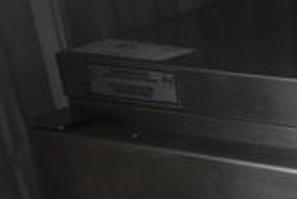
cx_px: 435
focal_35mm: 101
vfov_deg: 12.5
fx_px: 834
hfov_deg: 18.1
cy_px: 351
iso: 100
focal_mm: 18
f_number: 8
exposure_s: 1/100
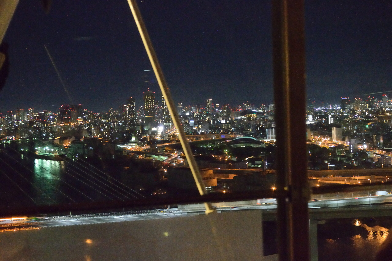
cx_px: 196
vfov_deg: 23.7
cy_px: 130
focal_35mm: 57
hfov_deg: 35.1
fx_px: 620
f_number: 5
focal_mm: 38
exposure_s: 1/13
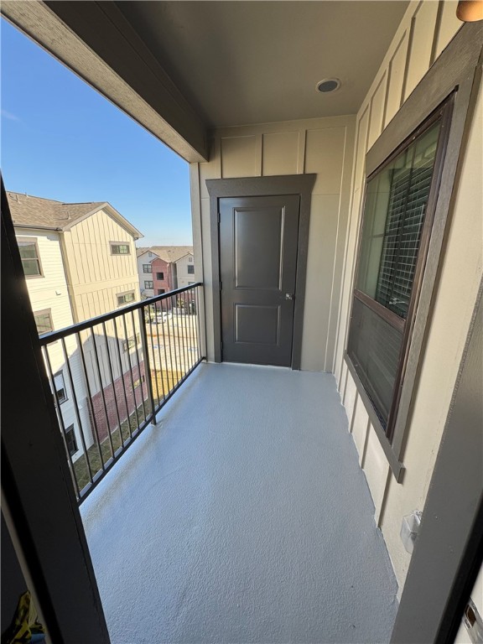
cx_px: 242
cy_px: 322
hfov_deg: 85.7
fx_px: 260
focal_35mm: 14
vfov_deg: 102.1
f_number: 2.2
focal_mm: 2.22
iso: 40
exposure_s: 1/266
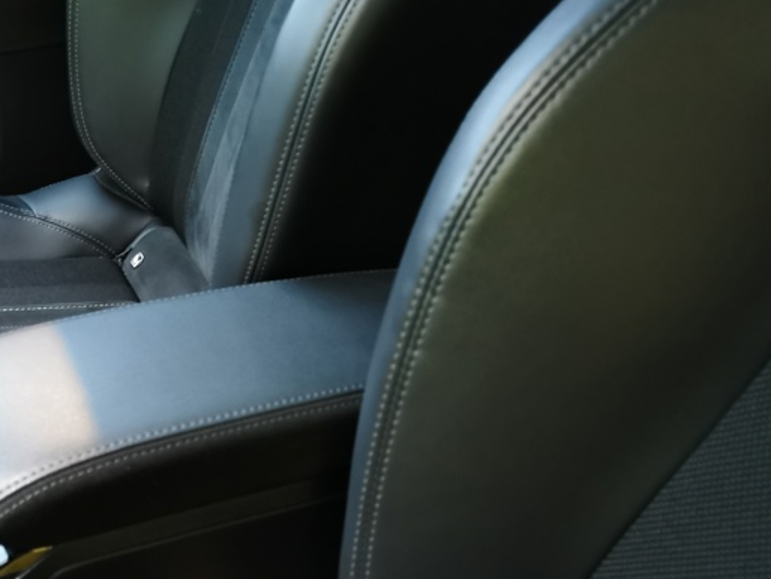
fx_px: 936
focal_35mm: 42
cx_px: 296
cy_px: 430
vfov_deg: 33.7
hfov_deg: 44.5
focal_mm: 5.58
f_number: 1.8
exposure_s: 1/20
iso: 1250
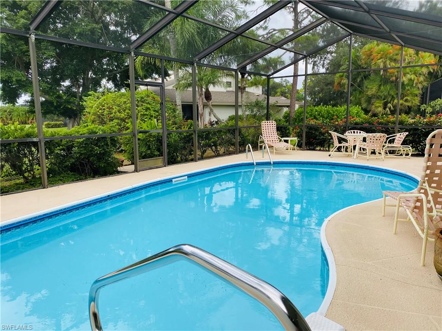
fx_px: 332
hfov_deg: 67.3
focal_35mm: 26
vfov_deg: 53.1
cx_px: 221
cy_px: 166
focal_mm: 4.25
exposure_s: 1/630
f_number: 1.8
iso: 32
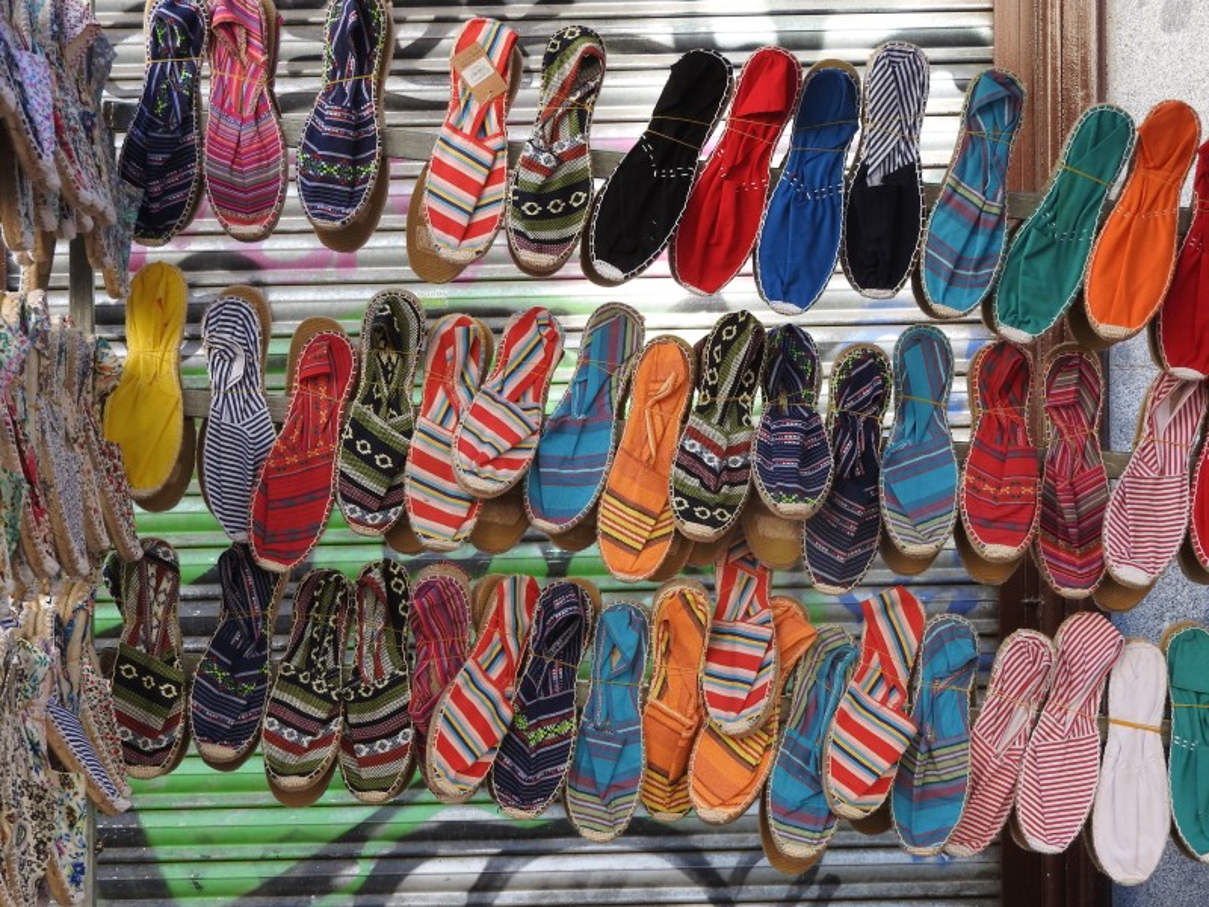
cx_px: 604
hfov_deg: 18.7
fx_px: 3667
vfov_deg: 14.1
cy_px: 454
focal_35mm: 105
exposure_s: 1/60
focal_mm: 18.8
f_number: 4.8
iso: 140
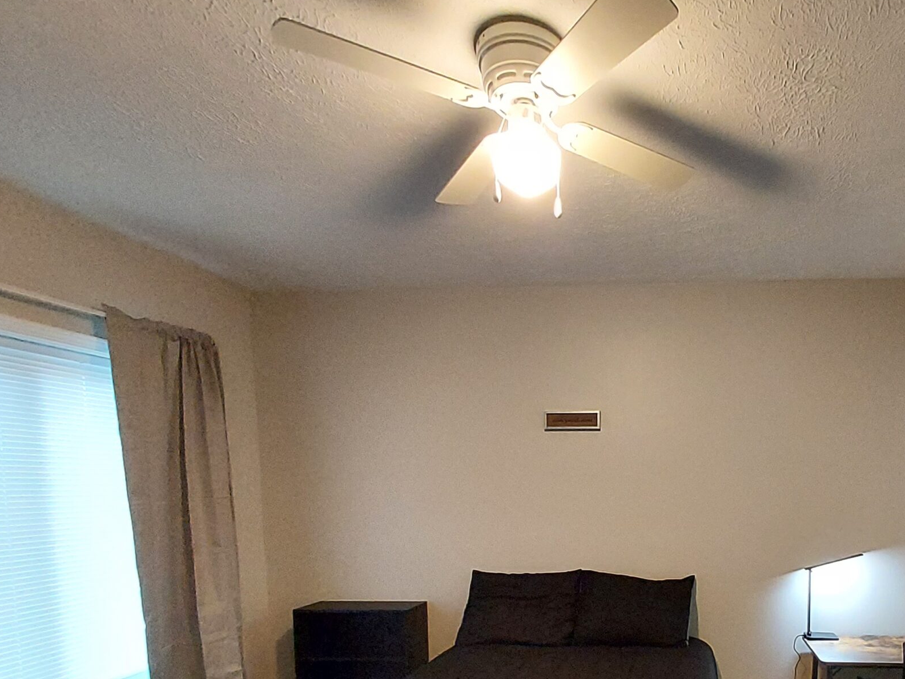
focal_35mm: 21
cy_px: 533
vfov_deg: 59.0
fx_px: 549
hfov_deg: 75.0
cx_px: 642
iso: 400
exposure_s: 1/30
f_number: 2.2
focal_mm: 1.42
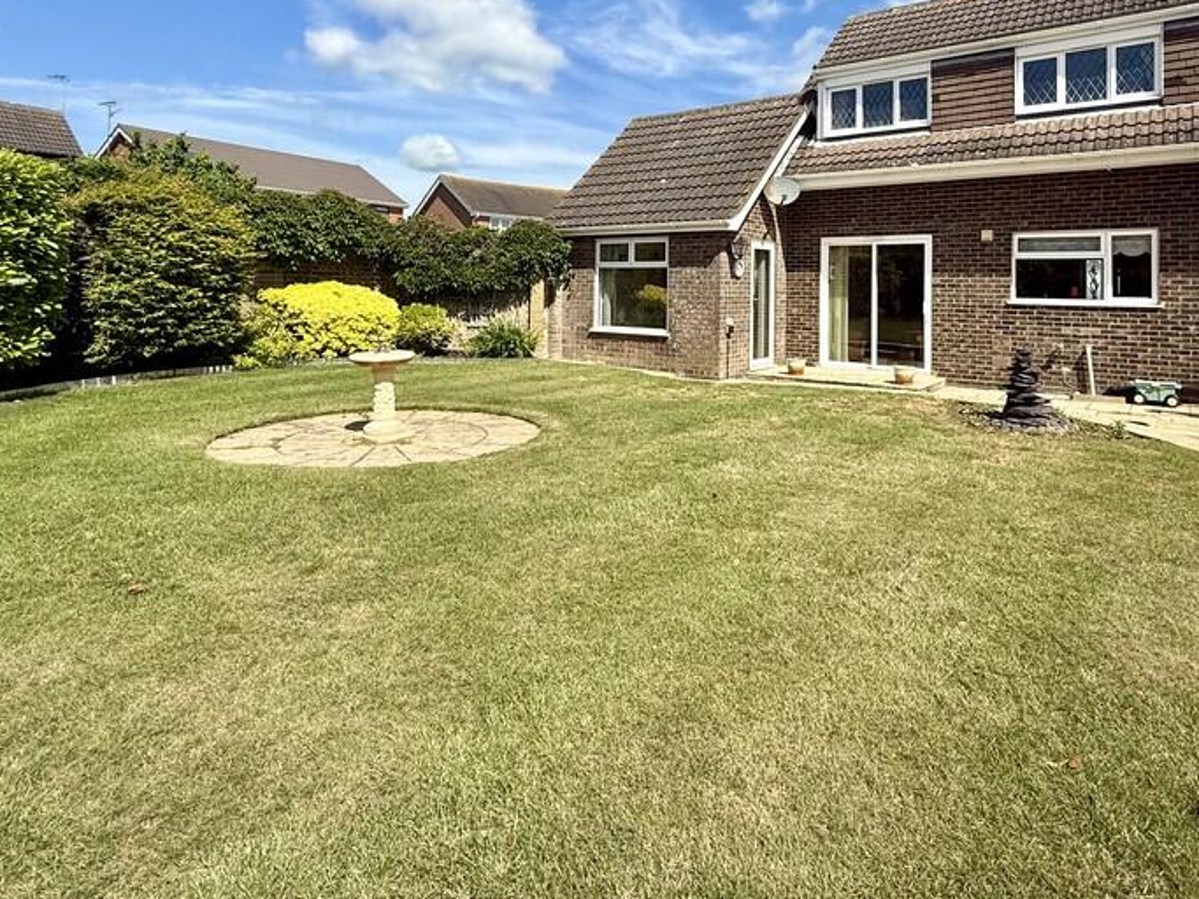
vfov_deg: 61.2
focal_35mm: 21
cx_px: 692
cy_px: 270
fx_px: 727
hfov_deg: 78.5
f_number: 2.2
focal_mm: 2.22
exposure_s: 1/1961
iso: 50
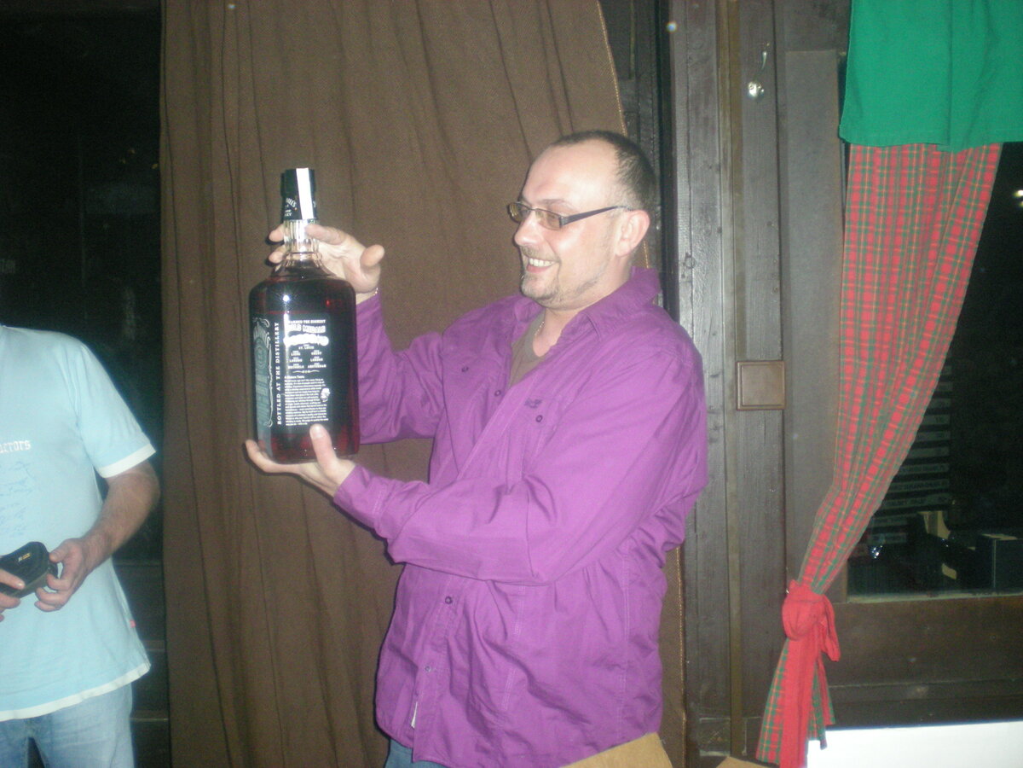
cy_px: 384
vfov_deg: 37.7
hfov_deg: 49.0
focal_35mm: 38
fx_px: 1123
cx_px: 512
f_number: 3.1
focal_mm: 6.3
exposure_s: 1/60
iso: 301
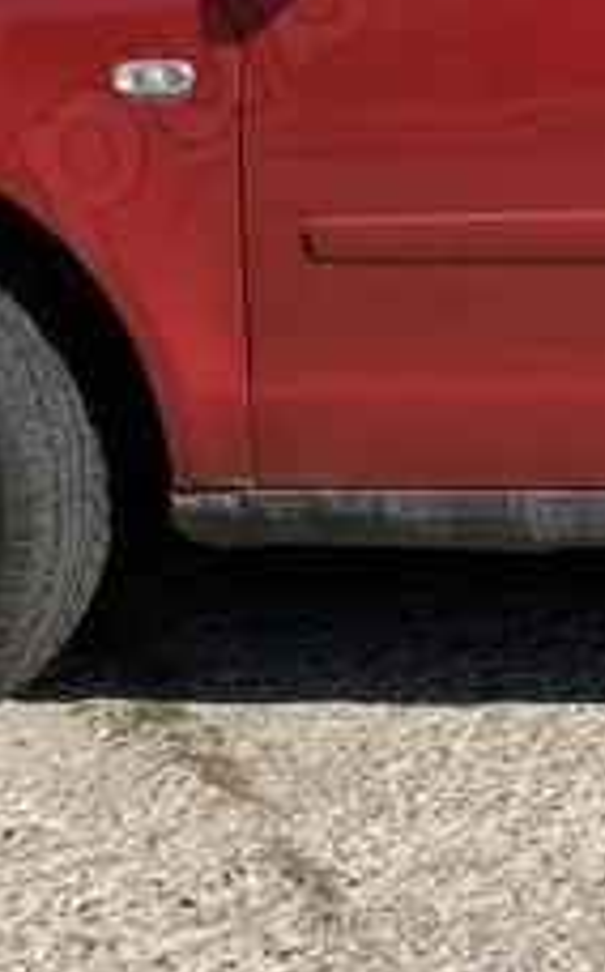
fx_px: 3200
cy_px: -43
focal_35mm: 121
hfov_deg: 10.4
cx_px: 963
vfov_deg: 16.8
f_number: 1.8
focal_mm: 4.25
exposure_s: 1/1812
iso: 25
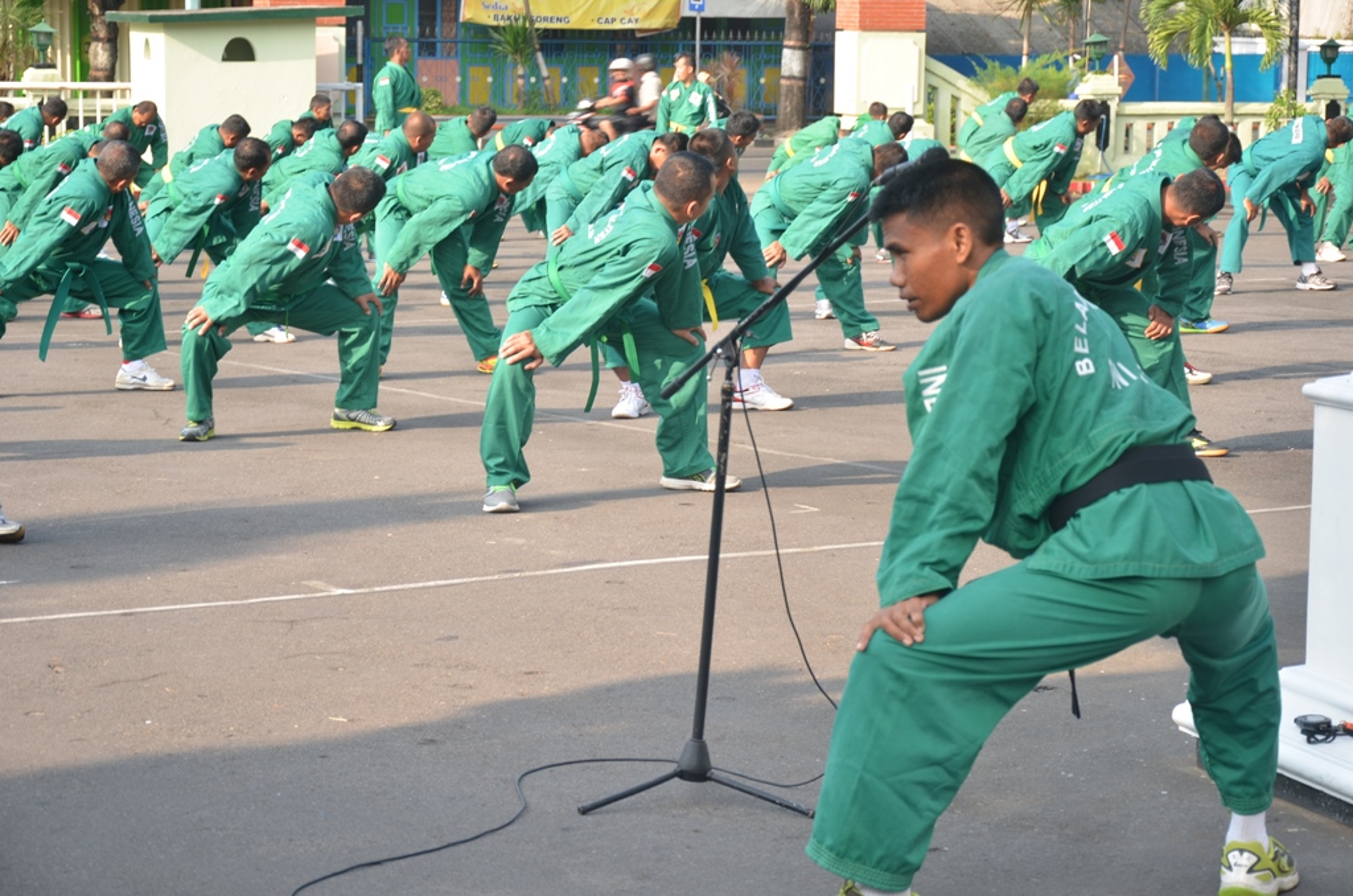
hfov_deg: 22.0
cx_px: 676
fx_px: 3488
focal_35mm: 93
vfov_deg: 14.6
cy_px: 448
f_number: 5.3
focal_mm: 62
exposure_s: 1/100
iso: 100
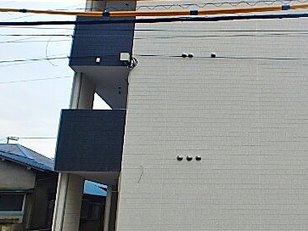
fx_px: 329
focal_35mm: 37
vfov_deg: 38.6
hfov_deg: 48.3
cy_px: 122
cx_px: 229
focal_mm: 3.7
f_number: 3.5
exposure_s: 1/500
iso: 125
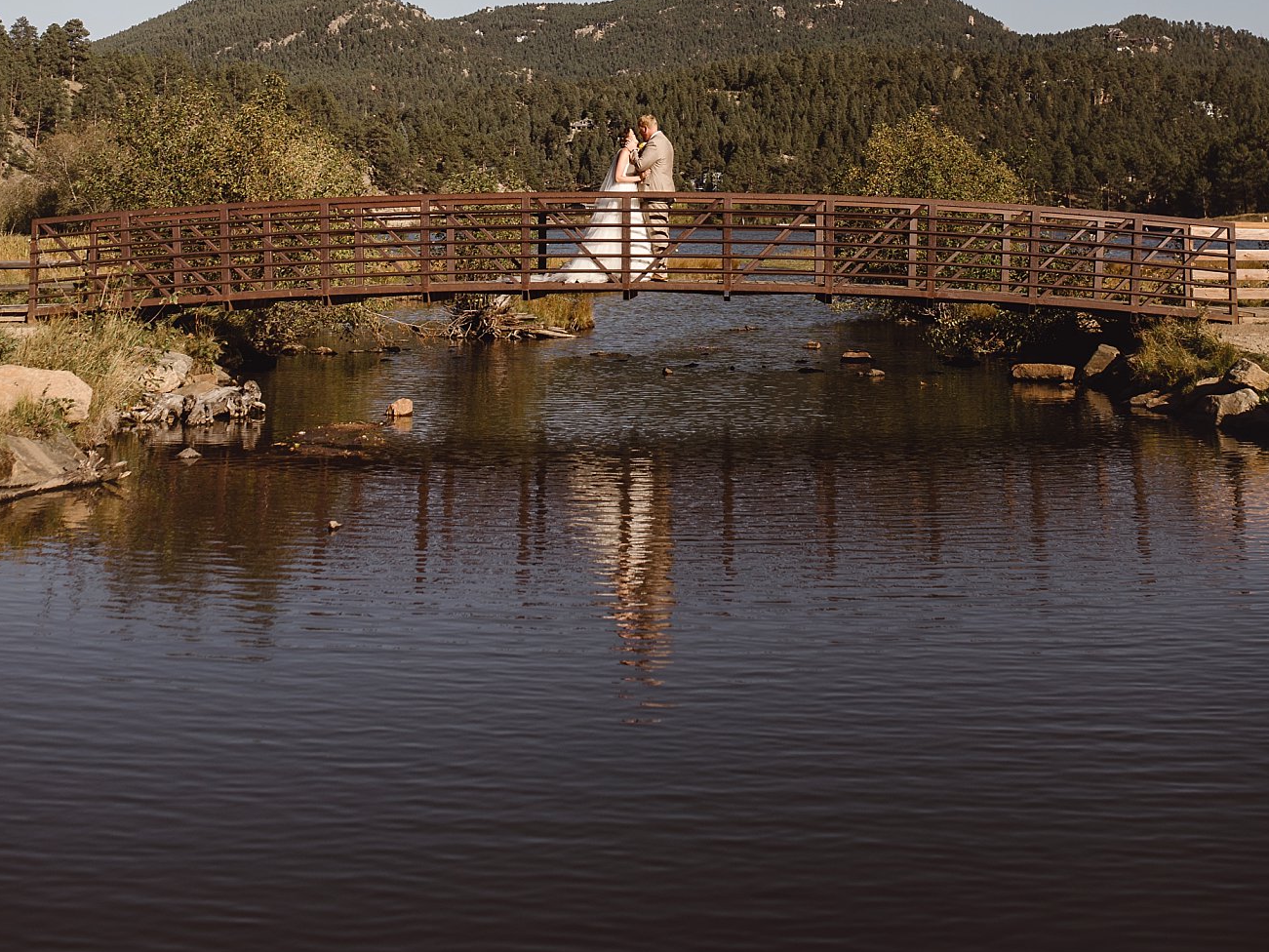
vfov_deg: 26.0
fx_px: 1943
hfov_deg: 36.2
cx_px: 646
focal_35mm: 53
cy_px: -20
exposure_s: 1/3200
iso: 200
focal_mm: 35
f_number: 4
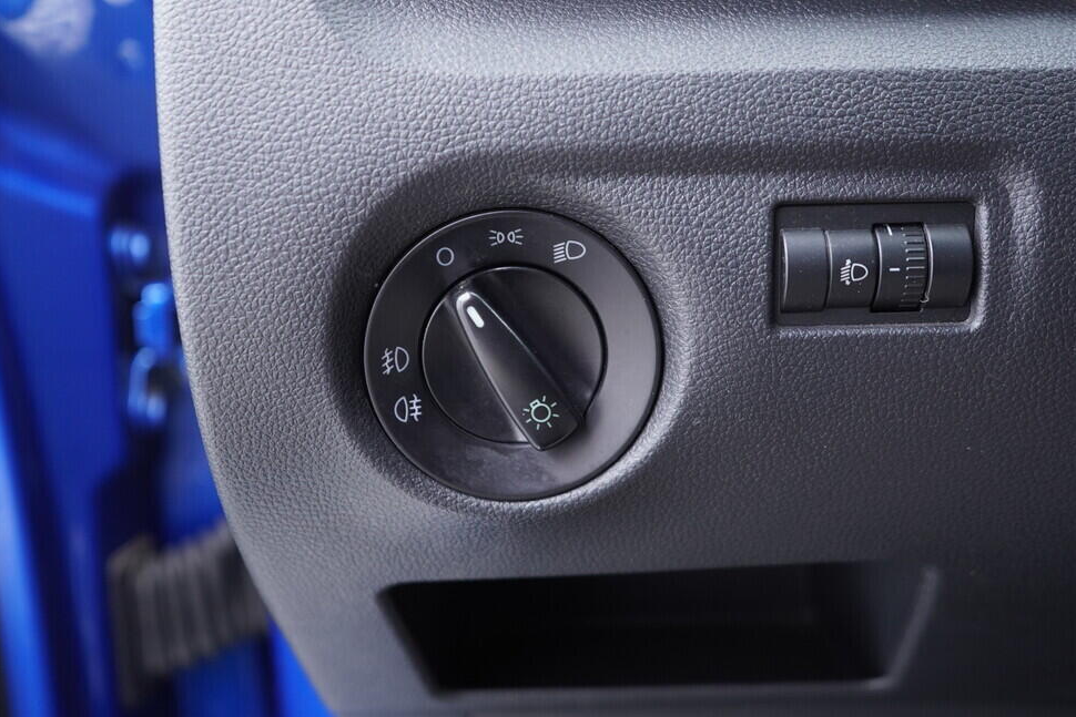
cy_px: 352
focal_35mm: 38
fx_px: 1136
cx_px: 528
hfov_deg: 50.7
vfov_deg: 35.1
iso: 500
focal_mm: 24
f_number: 2.8
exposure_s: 1/40
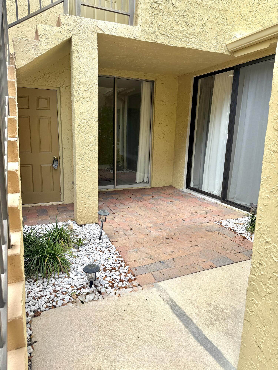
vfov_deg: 71.6
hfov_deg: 56.8
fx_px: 257
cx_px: 139
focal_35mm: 24
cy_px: 185
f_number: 1.78
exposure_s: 1/967
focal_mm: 6.76
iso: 80
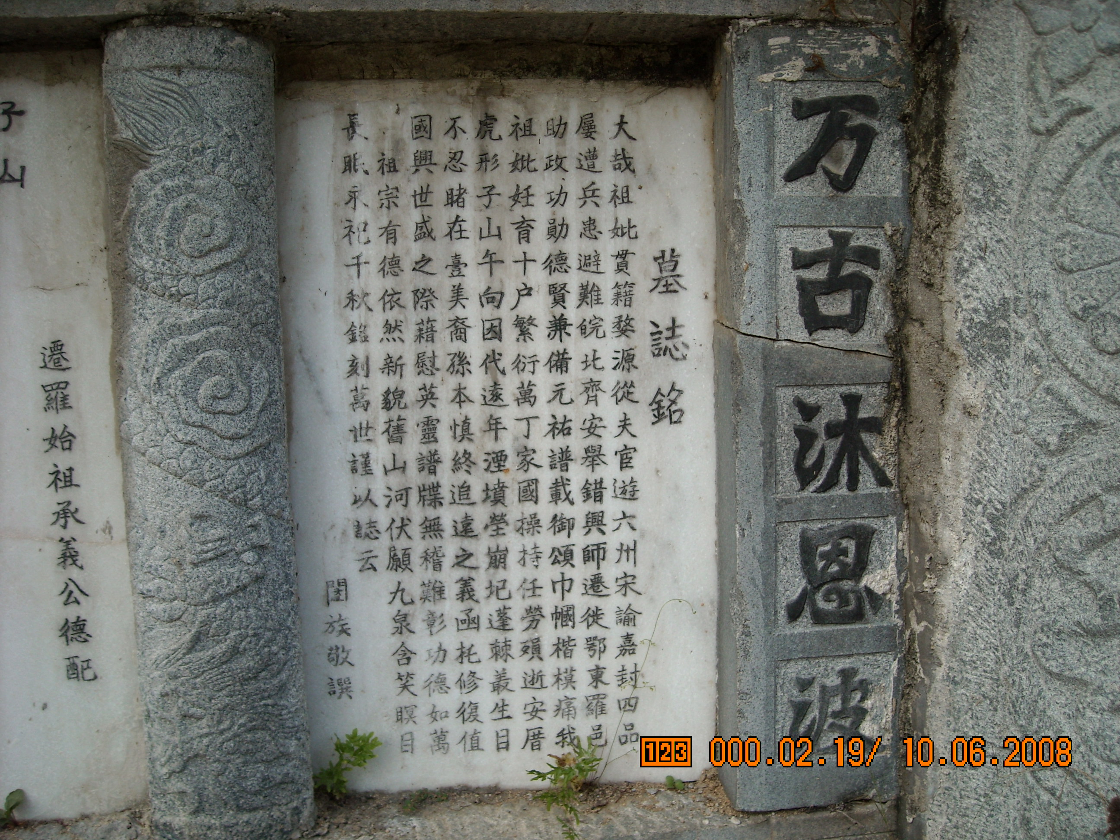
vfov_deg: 40.7
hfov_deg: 52.6
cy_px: 420
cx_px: 560
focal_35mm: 35
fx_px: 1132
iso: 64
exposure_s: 1/161
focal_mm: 5.7
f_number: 2.8
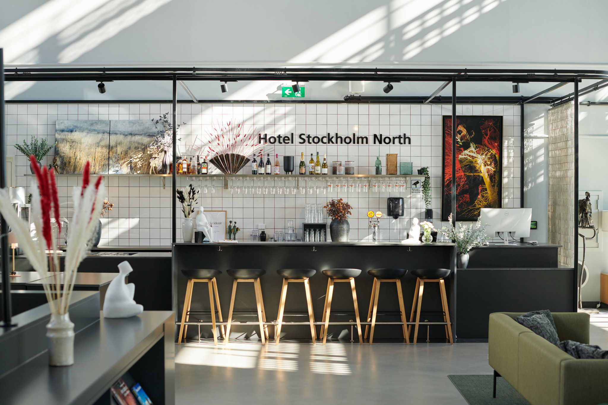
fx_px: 844
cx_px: 304
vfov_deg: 27.0
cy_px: 202
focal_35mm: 50
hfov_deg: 39.6
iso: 160
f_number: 4
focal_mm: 50
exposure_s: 1/160
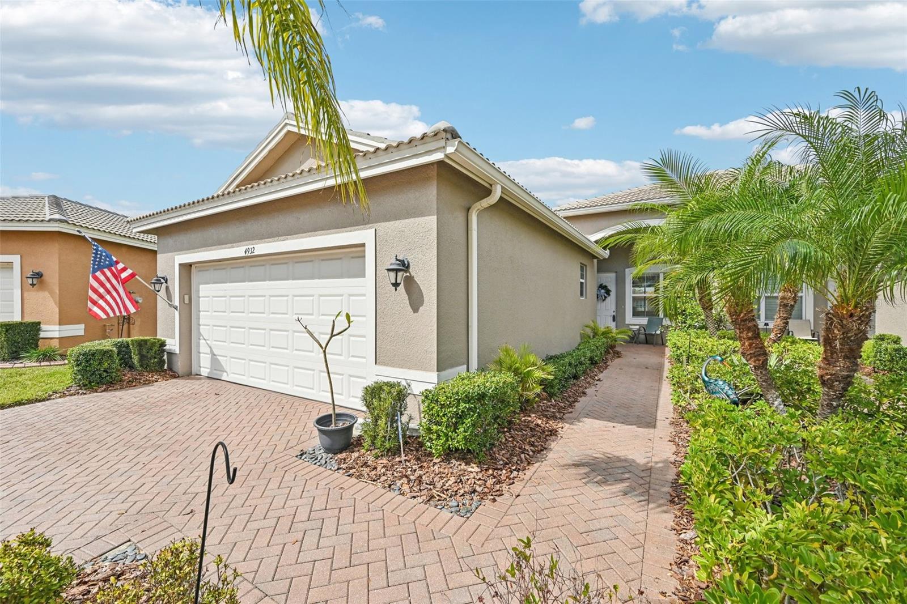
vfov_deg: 81.2
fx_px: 353
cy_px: 302
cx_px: 454
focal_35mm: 14
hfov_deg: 104.3
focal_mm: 14
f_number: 8
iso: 400
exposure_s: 1/1250
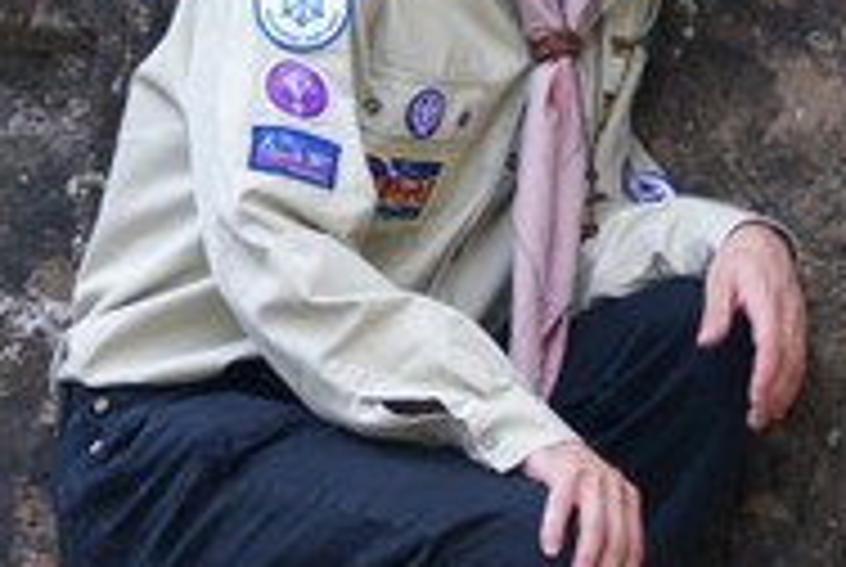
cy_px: -148
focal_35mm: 357
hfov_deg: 5.7
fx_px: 8403
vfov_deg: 3.9
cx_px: 1035
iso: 200
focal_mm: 70
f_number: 5.6
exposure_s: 1/125
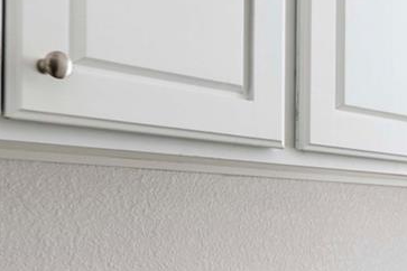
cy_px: 231
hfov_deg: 20.0
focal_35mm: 79
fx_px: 893
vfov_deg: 17.1
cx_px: 697
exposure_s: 1/40
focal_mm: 14
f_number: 3.2
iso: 32
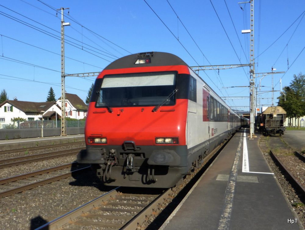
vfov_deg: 55.0
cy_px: 115
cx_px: 152
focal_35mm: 25
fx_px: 221
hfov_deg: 69.3
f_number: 4
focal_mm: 4.3
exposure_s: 1/640
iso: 100
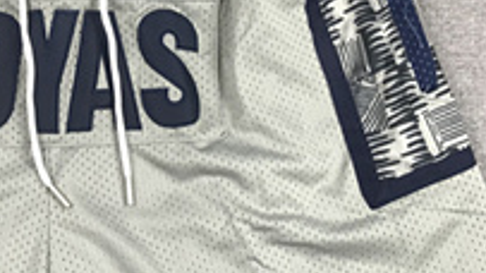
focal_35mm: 75
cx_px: 53
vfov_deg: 16.0
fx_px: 966
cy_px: 188
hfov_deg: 27.3
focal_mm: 3.99
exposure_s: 1/33
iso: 25
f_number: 1.8
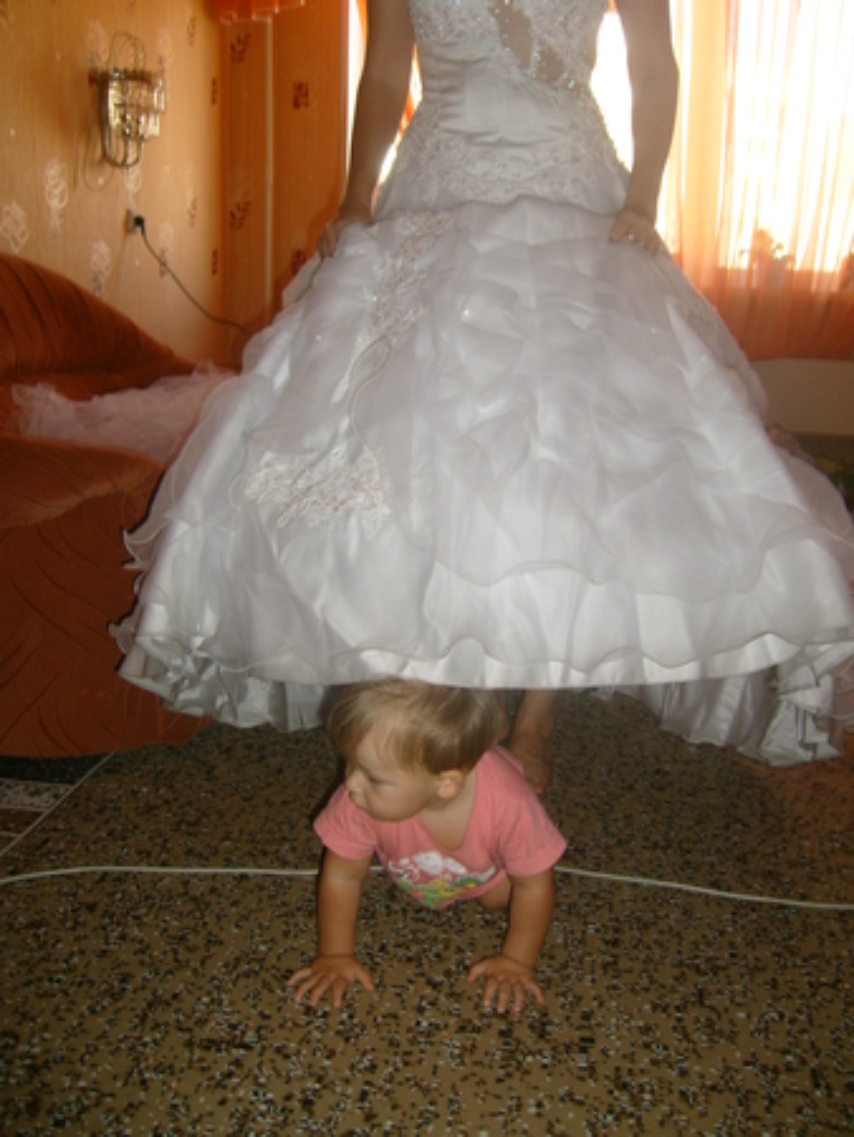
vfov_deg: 52.6
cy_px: 568
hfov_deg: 40.7
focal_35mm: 35
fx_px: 1150
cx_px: 427
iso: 100
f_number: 2.8
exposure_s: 1/45
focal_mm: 5.8
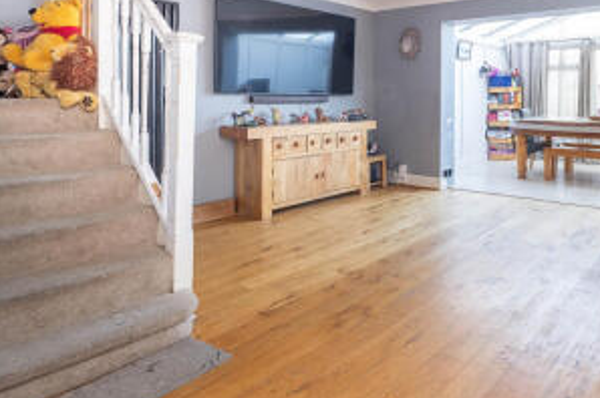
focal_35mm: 24
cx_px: 459
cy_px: 114
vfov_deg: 51.4
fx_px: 400
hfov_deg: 68.4
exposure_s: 1/15
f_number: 5.6
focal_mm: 10
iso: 400
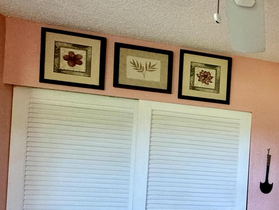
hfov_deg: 35.5
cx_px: 344
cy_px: 186
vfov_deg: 34.1
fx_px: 322
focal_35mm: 40
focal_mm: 2.22
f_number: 2.2
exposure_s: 1/120
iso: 320
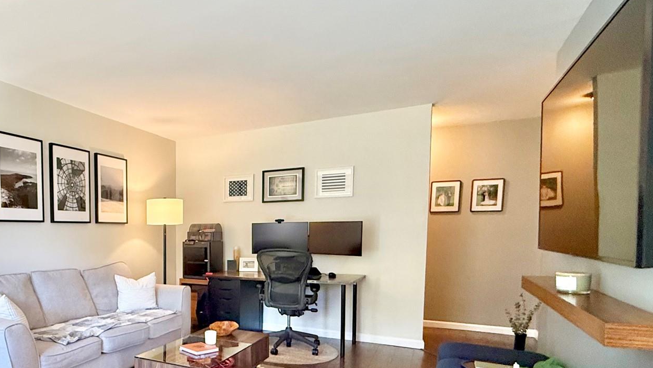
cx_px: 153
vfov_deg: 44.8
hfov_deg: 68.6
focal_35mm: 25
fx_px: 433
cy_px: 264
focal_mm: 2.22
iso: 320
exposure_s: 1/120
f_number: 2.2
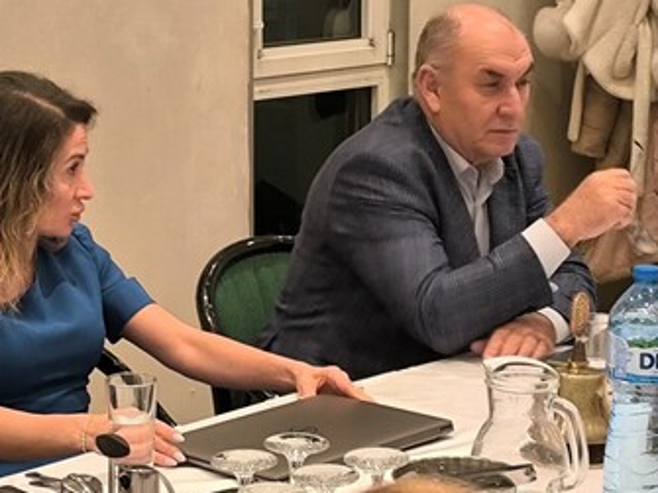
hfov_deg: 18.7
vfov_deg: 14.1
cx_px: 273
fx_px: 1995
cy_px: 247
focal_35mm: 105
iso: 800
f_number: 1.65
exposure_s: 1/33.3
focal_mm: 6.14
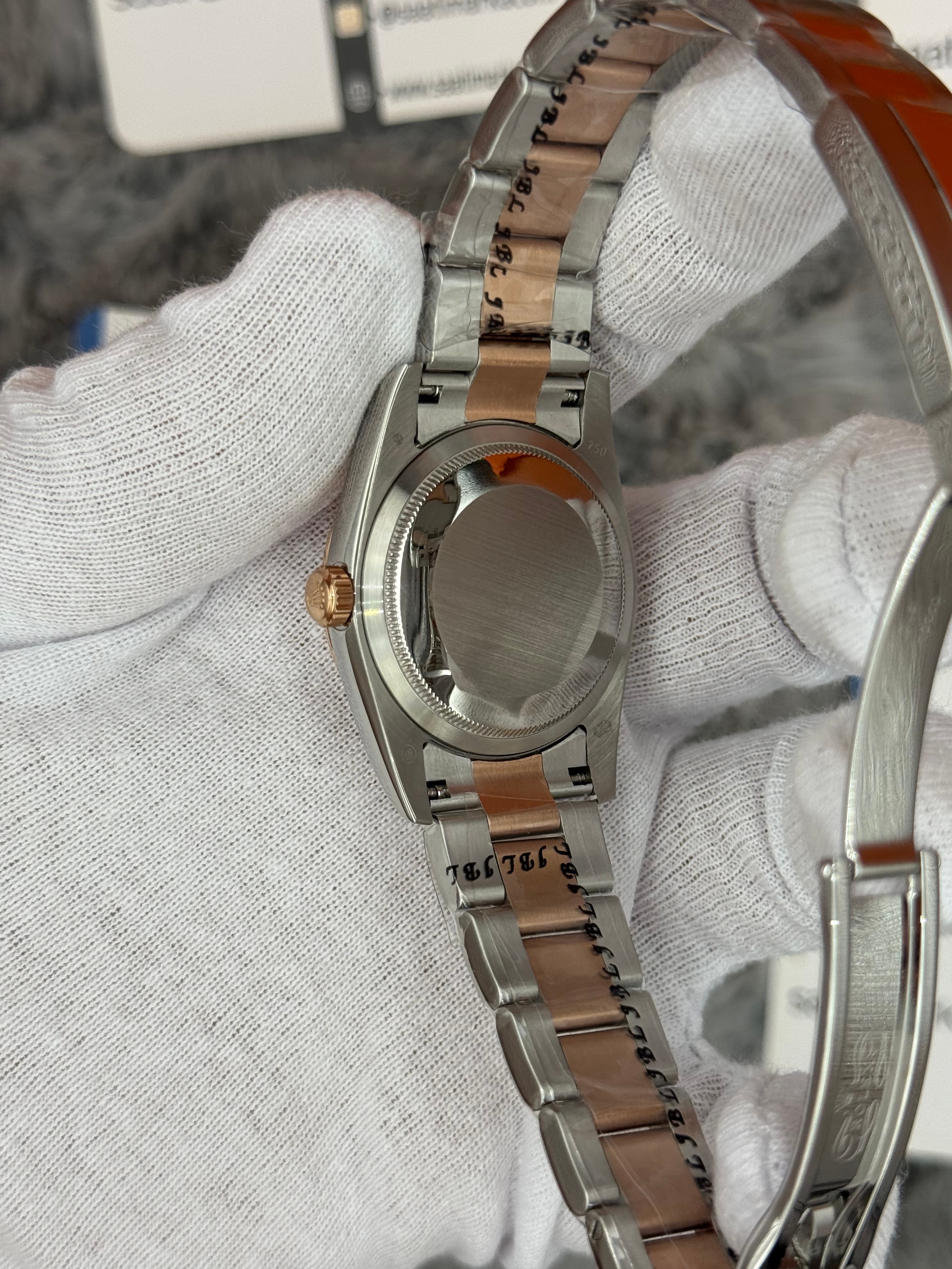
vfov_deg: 38.9
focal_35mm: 49
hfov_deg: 29.7
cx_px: 480
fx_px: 1797
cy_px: 643
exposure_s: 1/987
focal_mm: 6.76
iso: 64
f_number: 1.78
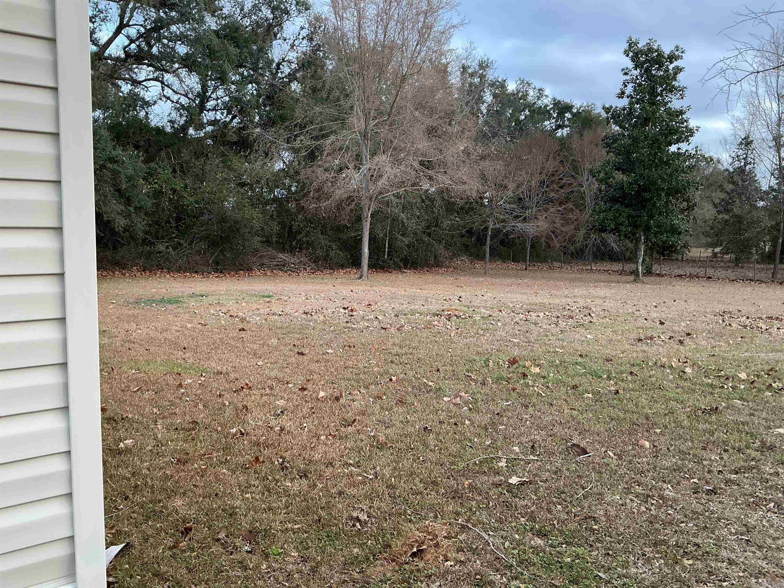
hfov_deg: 61.7
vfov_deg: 48.2
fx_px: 657
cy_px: 294
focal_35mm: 29
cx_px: 392
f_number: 1.8
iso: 25
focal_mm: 3
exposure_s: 1/120
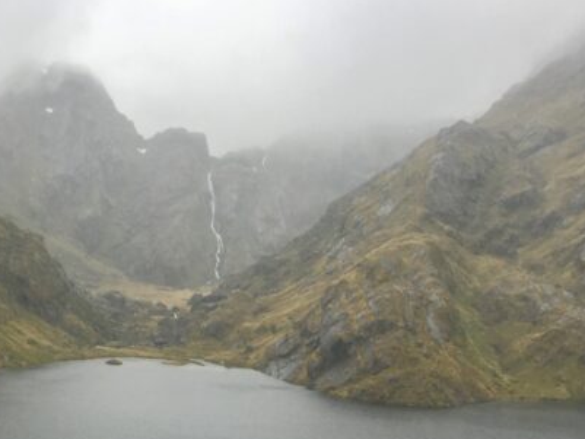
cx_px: 239
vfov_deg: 19.6
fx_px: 1251
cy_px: 391
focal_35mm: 74
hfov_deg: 26.3
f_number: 2.2
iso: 25
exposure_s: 1/444
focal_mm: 4.15
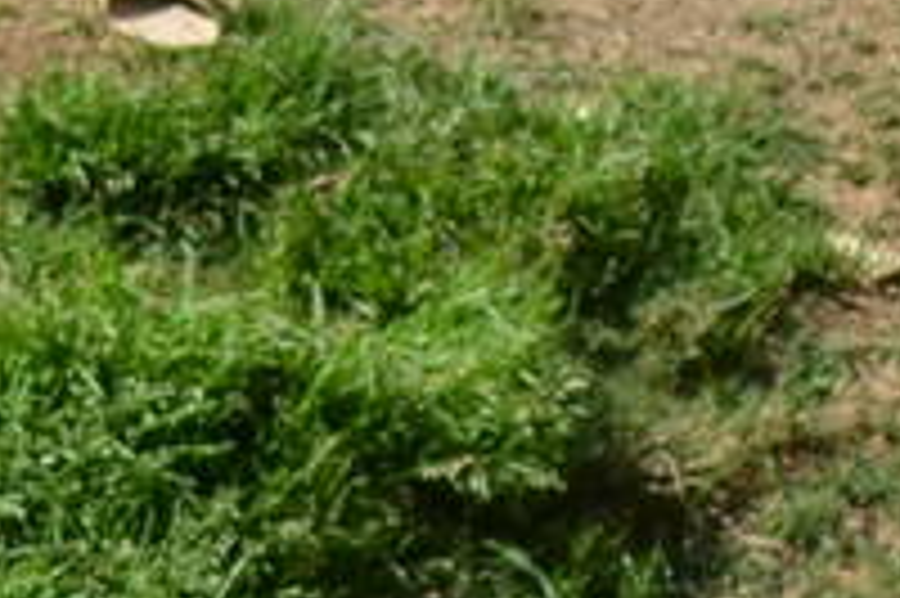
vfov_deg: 1.6
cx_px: -945
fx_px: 20932
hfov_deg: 2.5
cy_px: 1987
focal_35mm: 838
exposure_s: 1/640
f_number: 6.3
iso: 200
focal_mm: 70
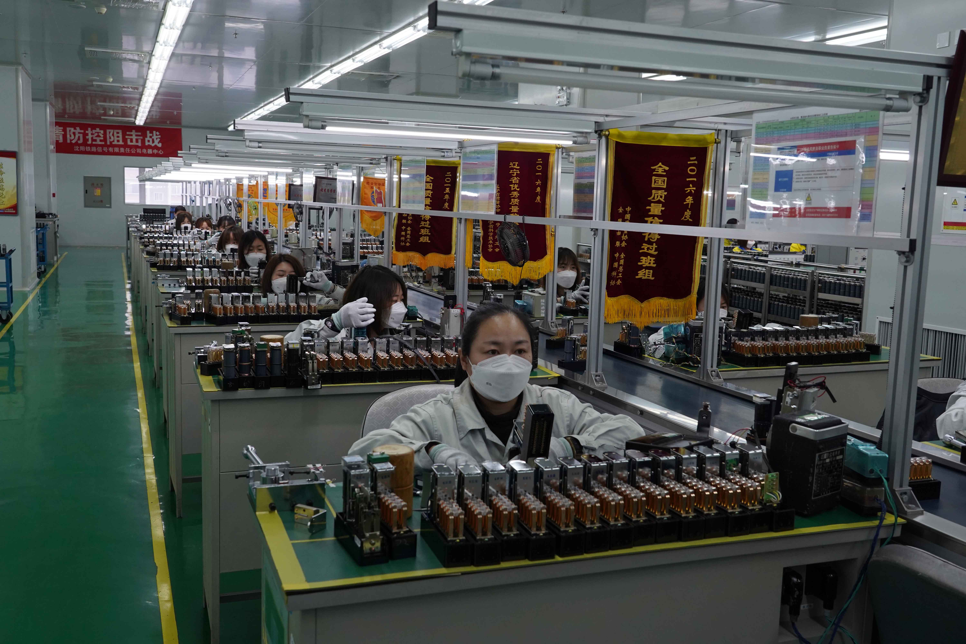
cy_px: 322
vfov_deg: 38.9
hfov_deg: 55.8
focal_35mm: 34
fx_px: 912
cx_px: 483
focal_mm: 34
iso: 2000
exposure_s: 1/160
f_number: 8
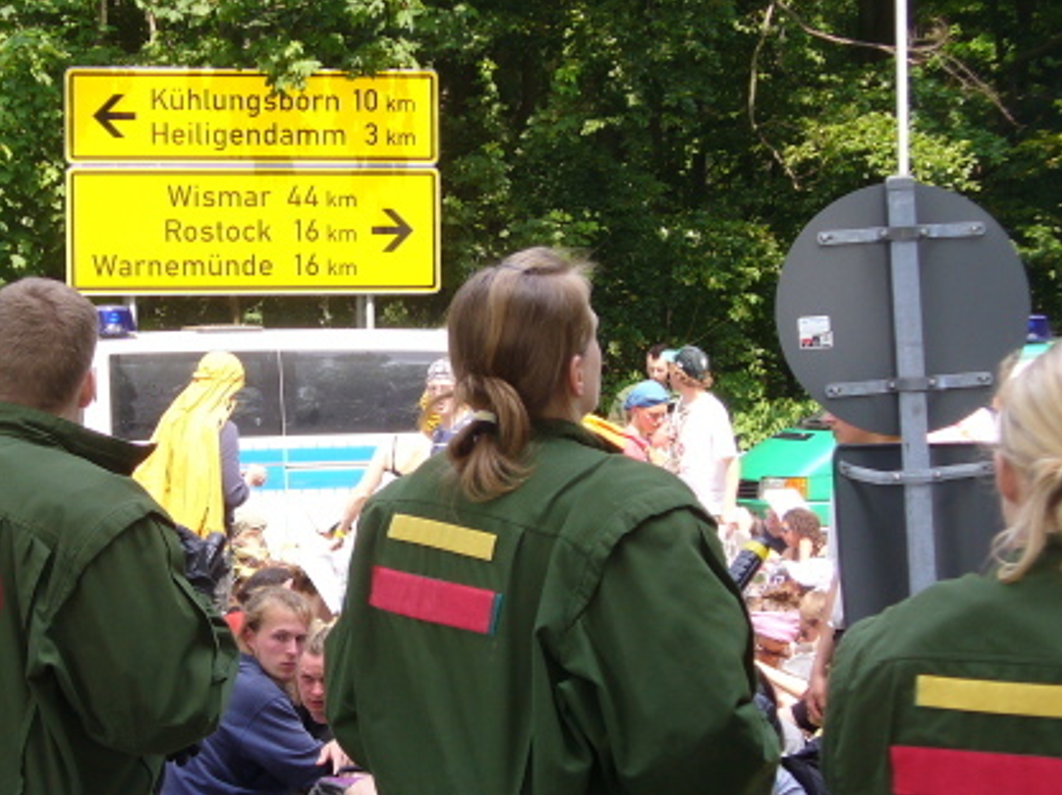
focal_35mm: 106
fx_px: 3249
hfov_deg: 18.4
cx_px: 265
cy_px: 385
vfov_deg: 13.9
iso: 80
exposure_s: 1/160
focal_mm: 11.4
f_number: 3.2
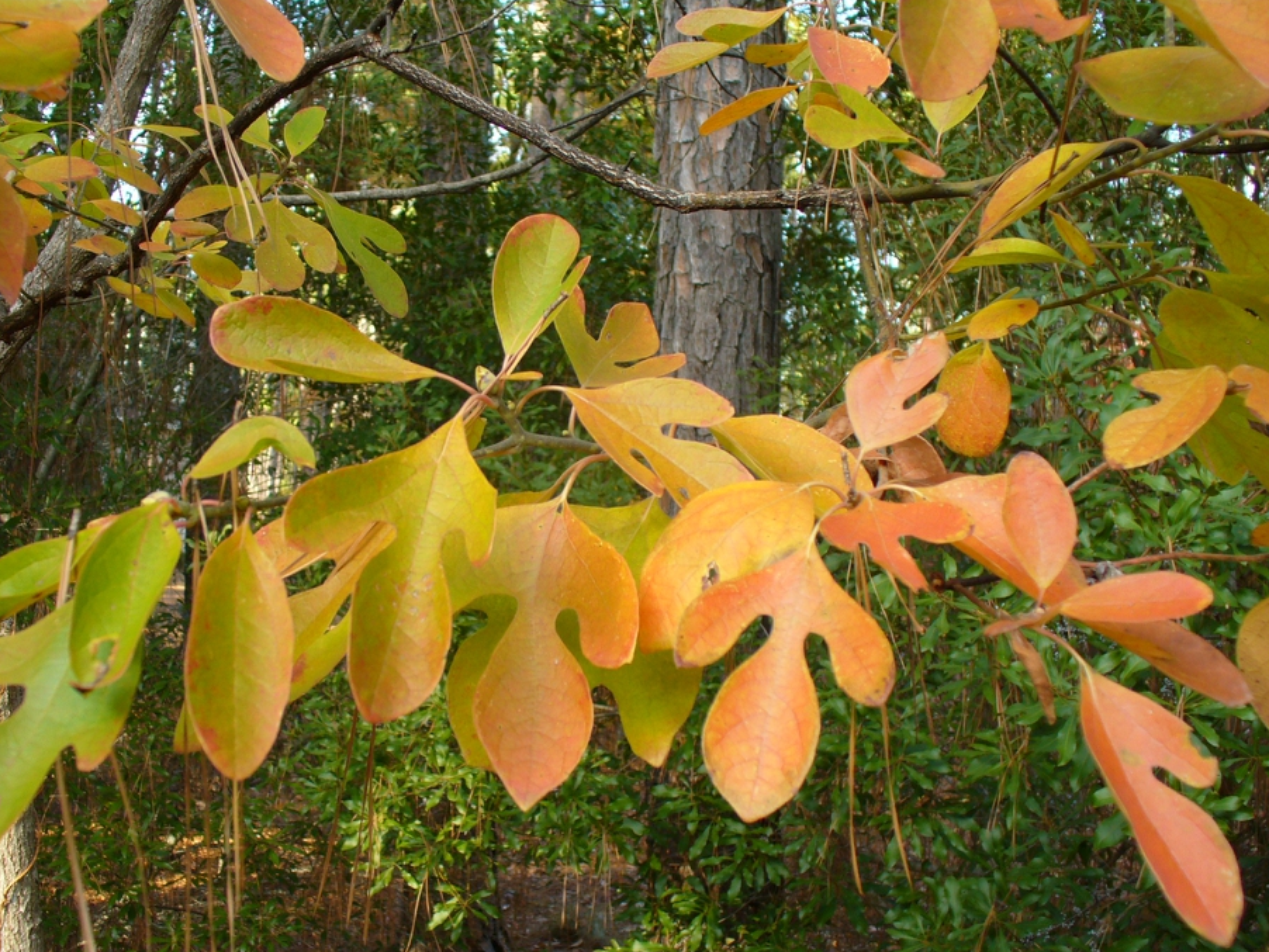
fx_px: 1540
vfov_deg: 34.4
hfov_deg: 44.7
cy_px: 482
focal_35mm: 42
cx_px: 581
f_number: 2.8
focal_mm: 6.1
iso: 80
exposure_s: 1/80
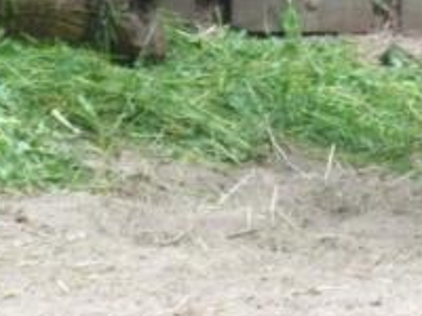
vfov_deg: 1.3
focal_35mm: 1189
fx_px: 14495
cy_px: -251
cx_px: 679
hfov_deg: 1.7
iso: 400
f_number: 4
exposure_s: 1/40
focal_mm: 53.5
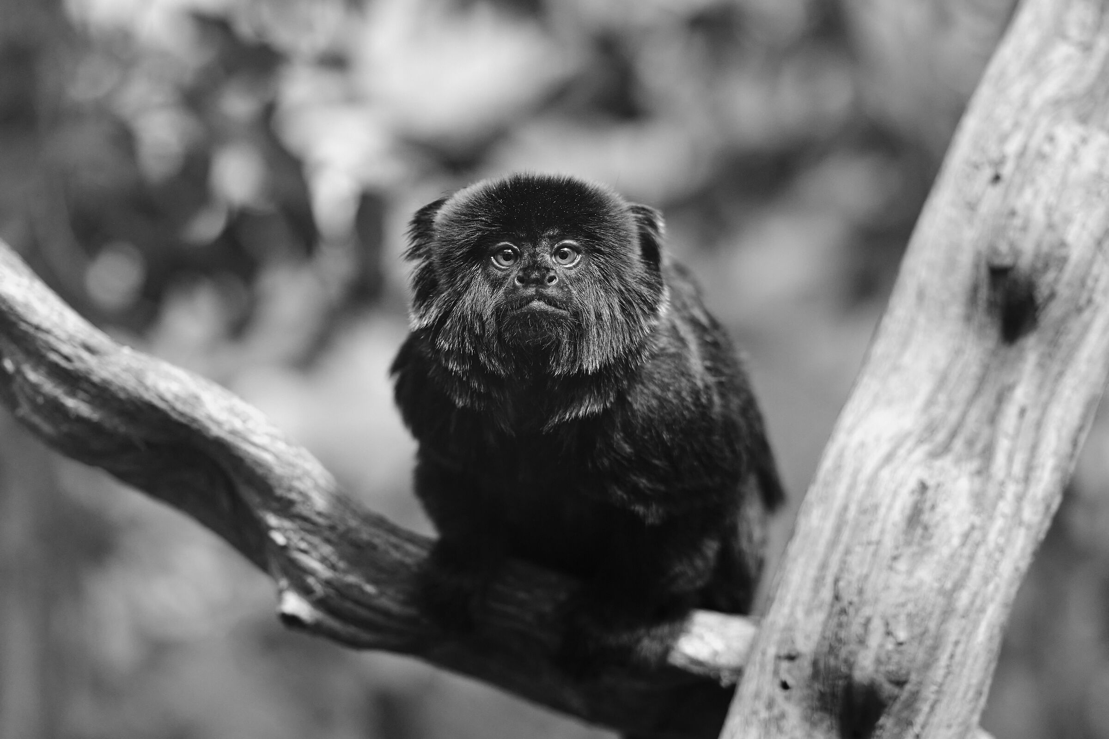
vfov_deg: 10.2
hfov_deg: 15.2
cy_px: 370
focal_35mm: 135
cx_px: 554
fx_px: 4158
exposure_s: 1/85
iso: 1600
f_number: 2
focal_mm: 90
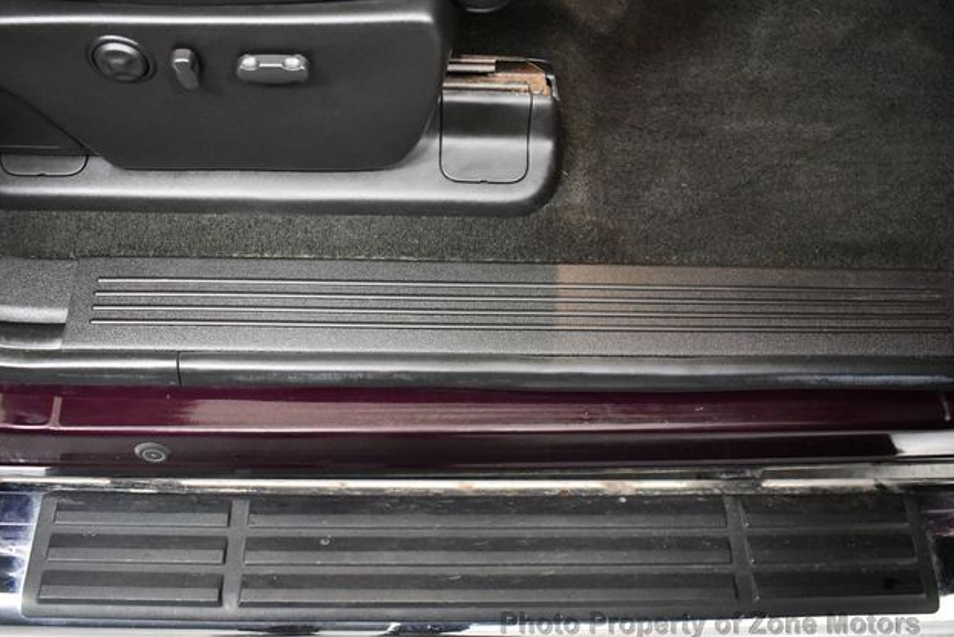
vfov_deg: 36.0
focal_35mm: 37
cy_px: 326
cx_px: 482
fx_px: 981
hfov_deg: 51.9
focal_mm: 18
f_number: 3.5
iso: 4000
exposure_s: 1/60
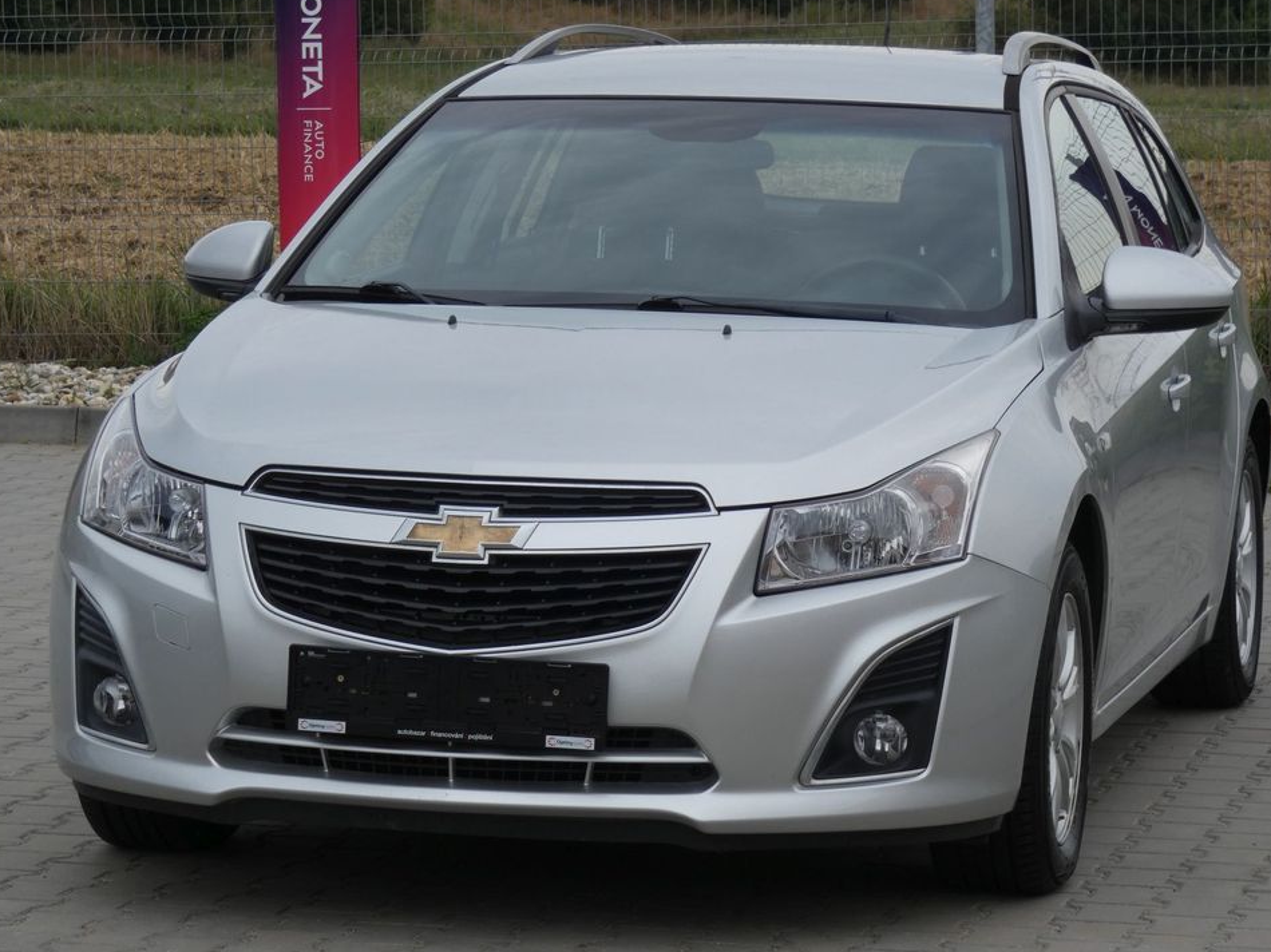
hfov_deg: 14.3
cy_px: 493
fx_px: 5066
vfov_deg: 10.7
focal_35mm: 138
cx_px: 627
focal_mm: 22.9
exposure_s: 1/320
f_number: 5.6
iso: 80
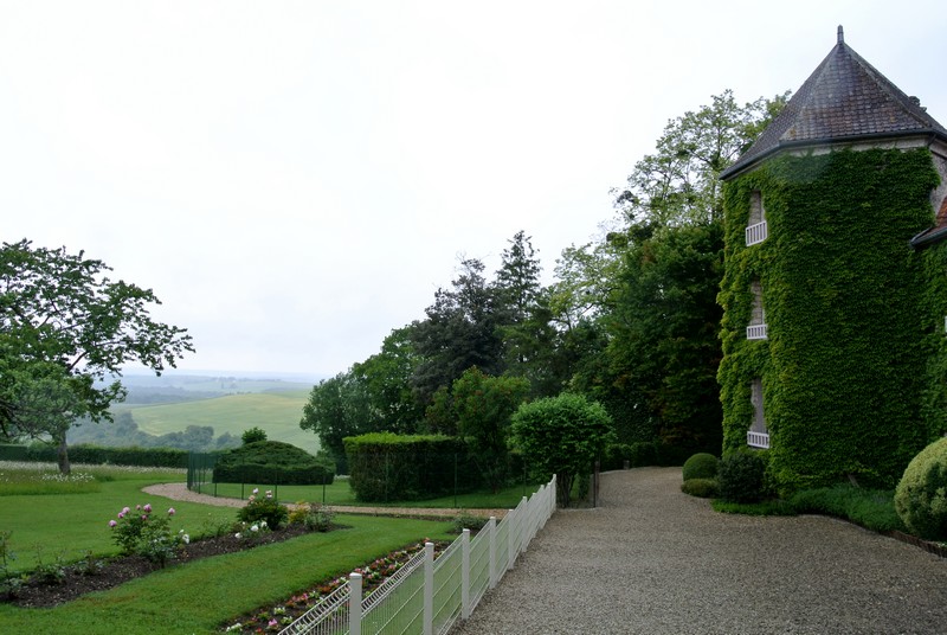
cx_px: 474
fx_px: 711
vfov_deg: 48.1
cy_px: 318
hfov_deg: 67.3
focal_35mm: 27
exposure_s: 1/50
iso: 100
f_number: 9
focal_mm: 10
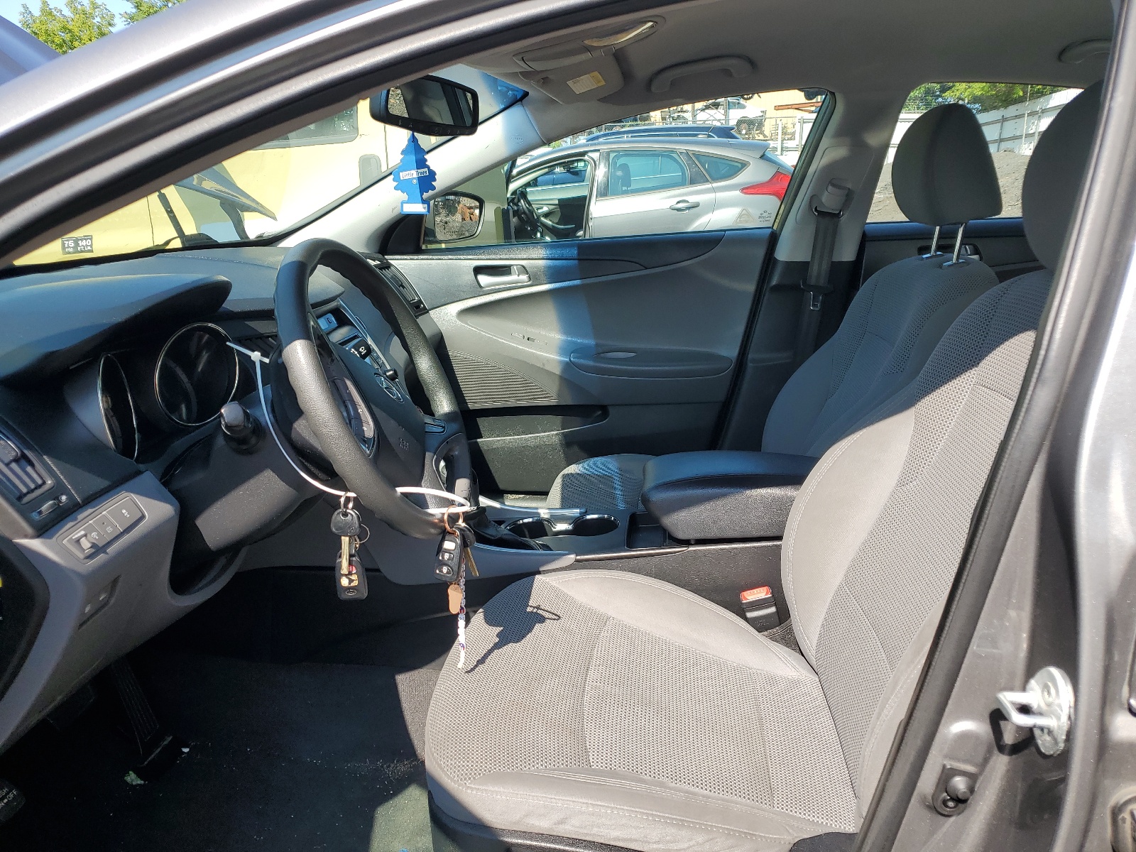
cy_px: 426
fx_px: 853
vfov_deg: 53.1
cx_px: 568
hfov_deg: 67.3
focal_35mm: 26
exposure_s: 1/1000
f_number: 1.5
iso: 50
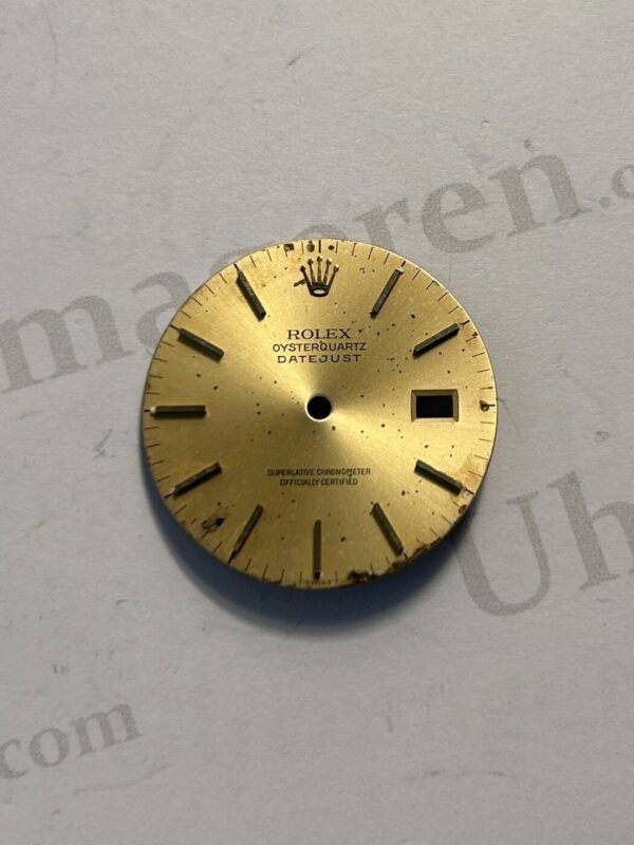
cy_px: 422
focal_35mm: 26
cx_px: 317
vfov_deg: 67.3
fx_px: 635
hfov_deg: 53.1
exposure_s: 1/139
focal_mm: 5.7
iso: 32
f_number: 1.5
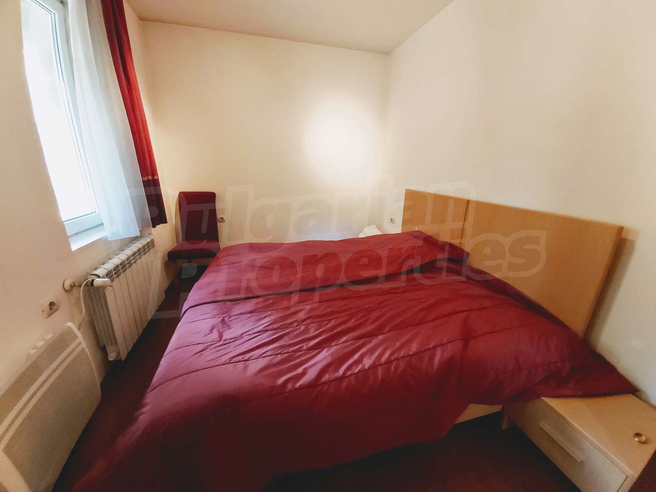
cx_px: 328
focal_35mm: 12
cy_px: 246
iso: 200
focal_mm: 1.42
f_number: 2.2
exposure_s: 1/33
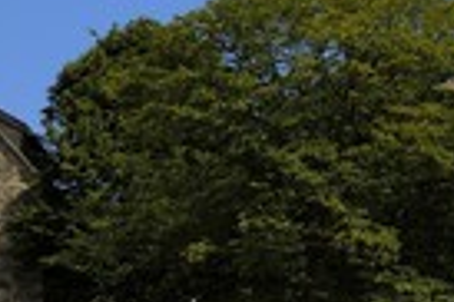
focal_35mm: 98
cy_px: 358
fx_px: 1234
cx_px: -186
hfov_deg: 18.8
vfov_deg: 13.6
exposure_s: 1/160
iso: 200
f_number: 16
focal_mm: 32
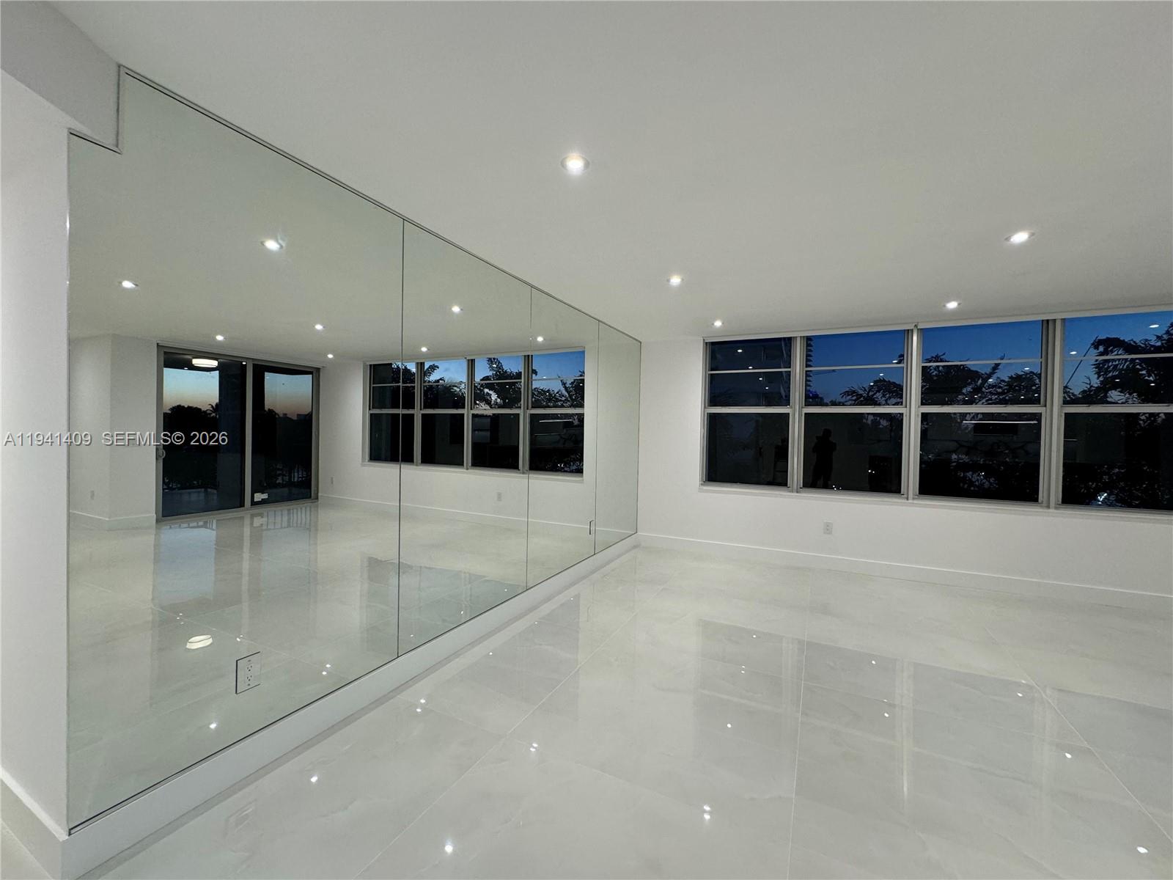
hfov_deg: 102.1
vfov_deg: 85.7
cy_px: 440
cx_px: 586
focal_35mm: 14
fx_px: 474
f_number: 2.2
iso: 160
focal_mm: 2.22
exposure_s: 1/103
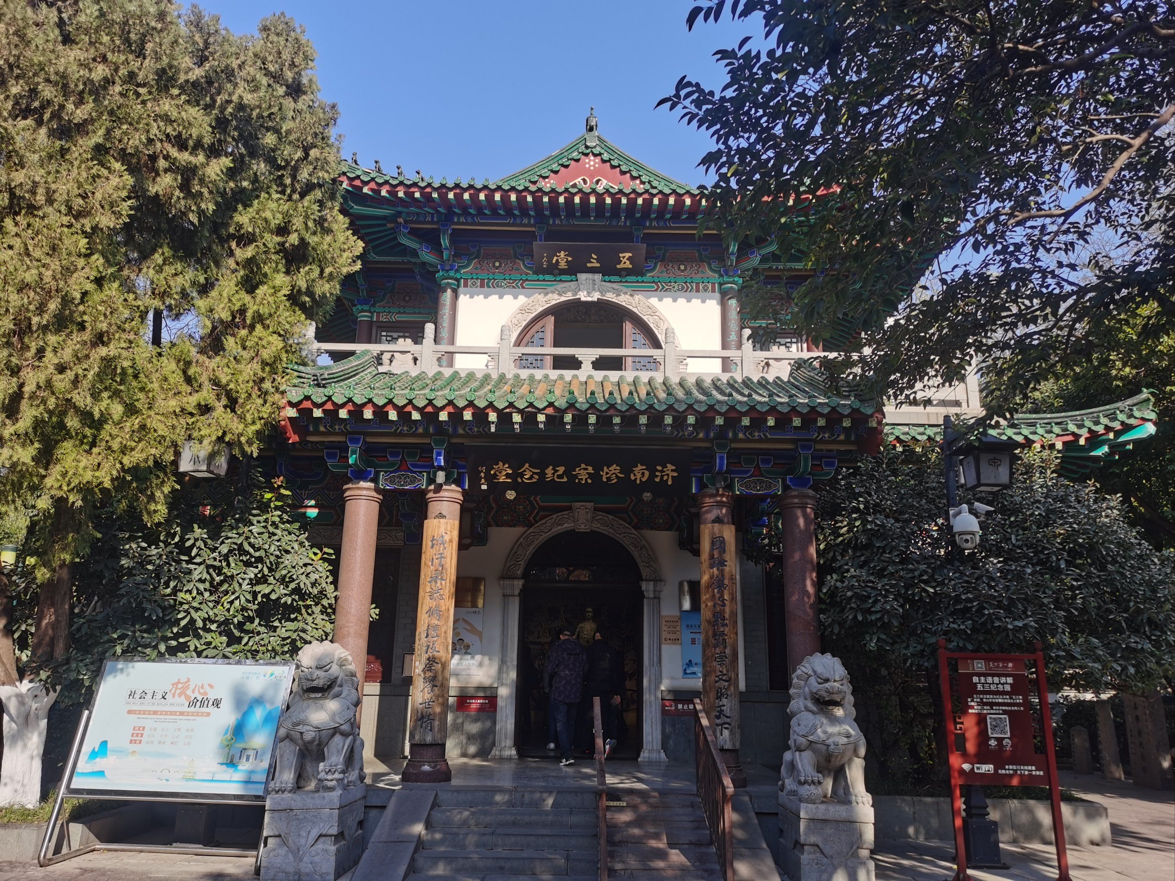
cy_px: 440
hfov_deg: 65.3
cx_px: 588
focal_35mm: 27
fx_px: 916
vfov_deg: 51.4
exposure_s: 1/1667
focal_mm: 5.58
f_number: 1.8
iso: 50
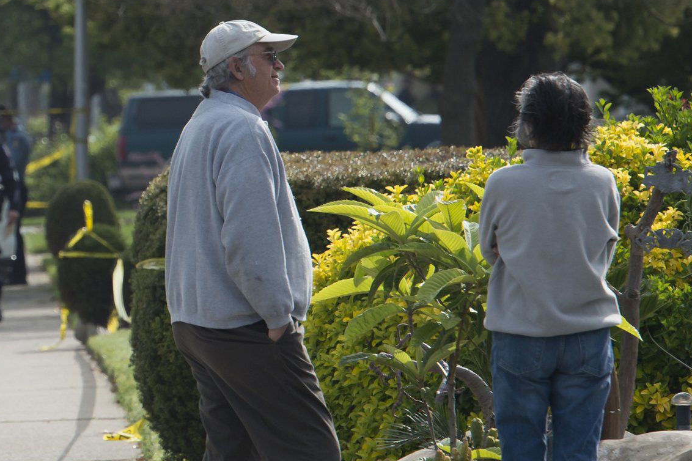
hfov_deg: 3.2
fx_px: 12221
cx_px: -86
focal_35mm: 636
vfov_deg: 2.2
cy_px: 98
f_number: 8
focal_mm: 240
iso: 400
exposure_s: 1/1250
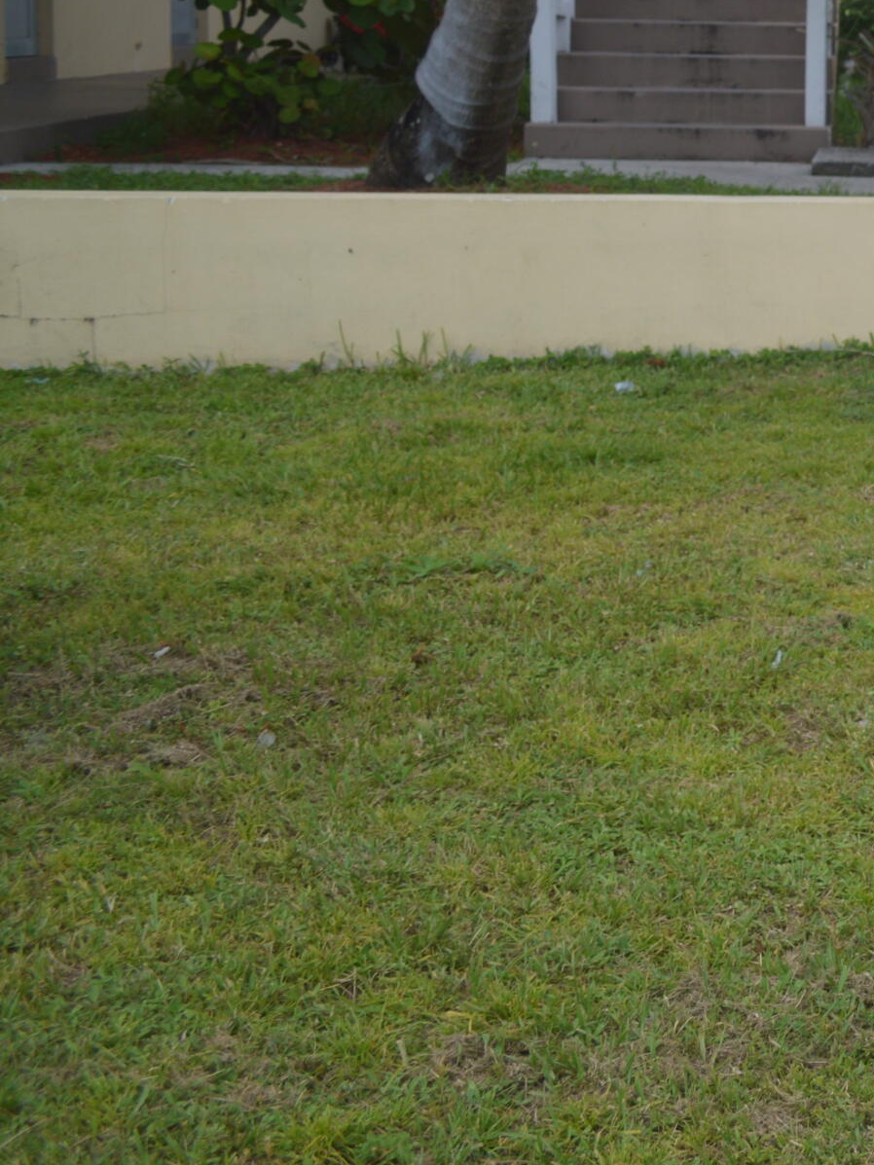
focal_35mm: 65
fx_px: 2188
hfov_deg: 18.9
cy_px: 204
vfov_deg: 29.0
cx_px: 1429
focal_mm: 18
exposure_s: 1/800
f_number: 3.5
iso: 100
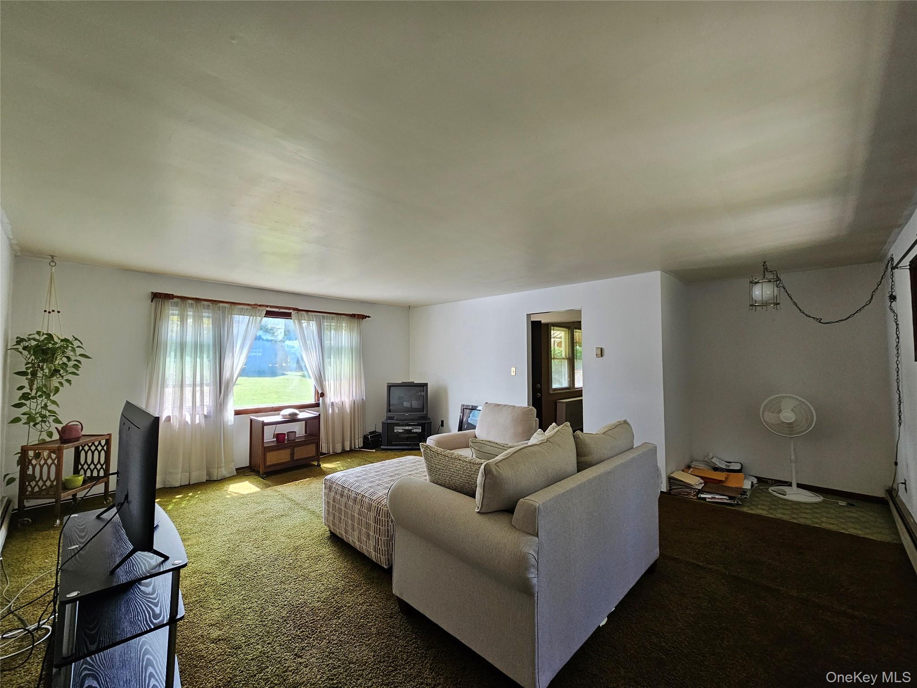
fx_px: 344
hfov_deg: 106.2
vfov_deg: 89.9
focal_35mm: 13
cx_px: 458
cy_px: 344
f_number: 2.2
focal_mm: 2.2
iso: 125
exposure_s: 1/60
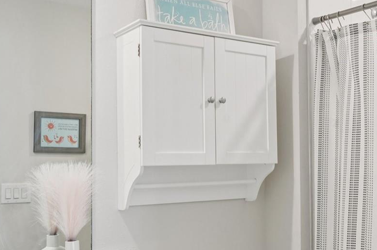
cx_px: 263
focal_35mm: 47
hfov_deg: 41.2
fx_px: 492
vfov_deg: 28.4
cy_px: 167
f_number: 8
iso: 400
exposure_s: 1/25
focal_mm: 23
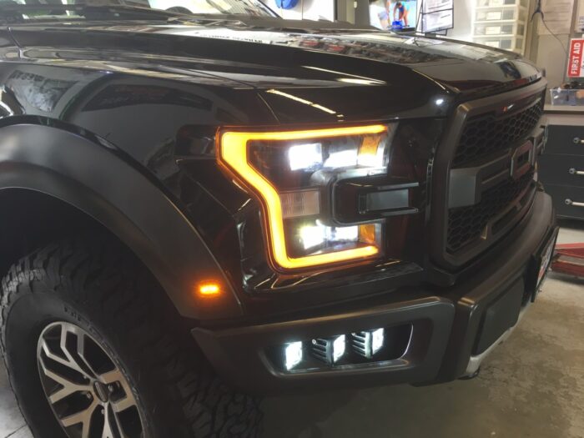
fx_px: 489
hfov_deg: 61.7
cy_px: 219
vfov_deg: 48.2
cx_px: 292
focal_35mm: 29
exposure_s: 1/30
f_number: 2.2
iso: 50
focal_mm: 4.15
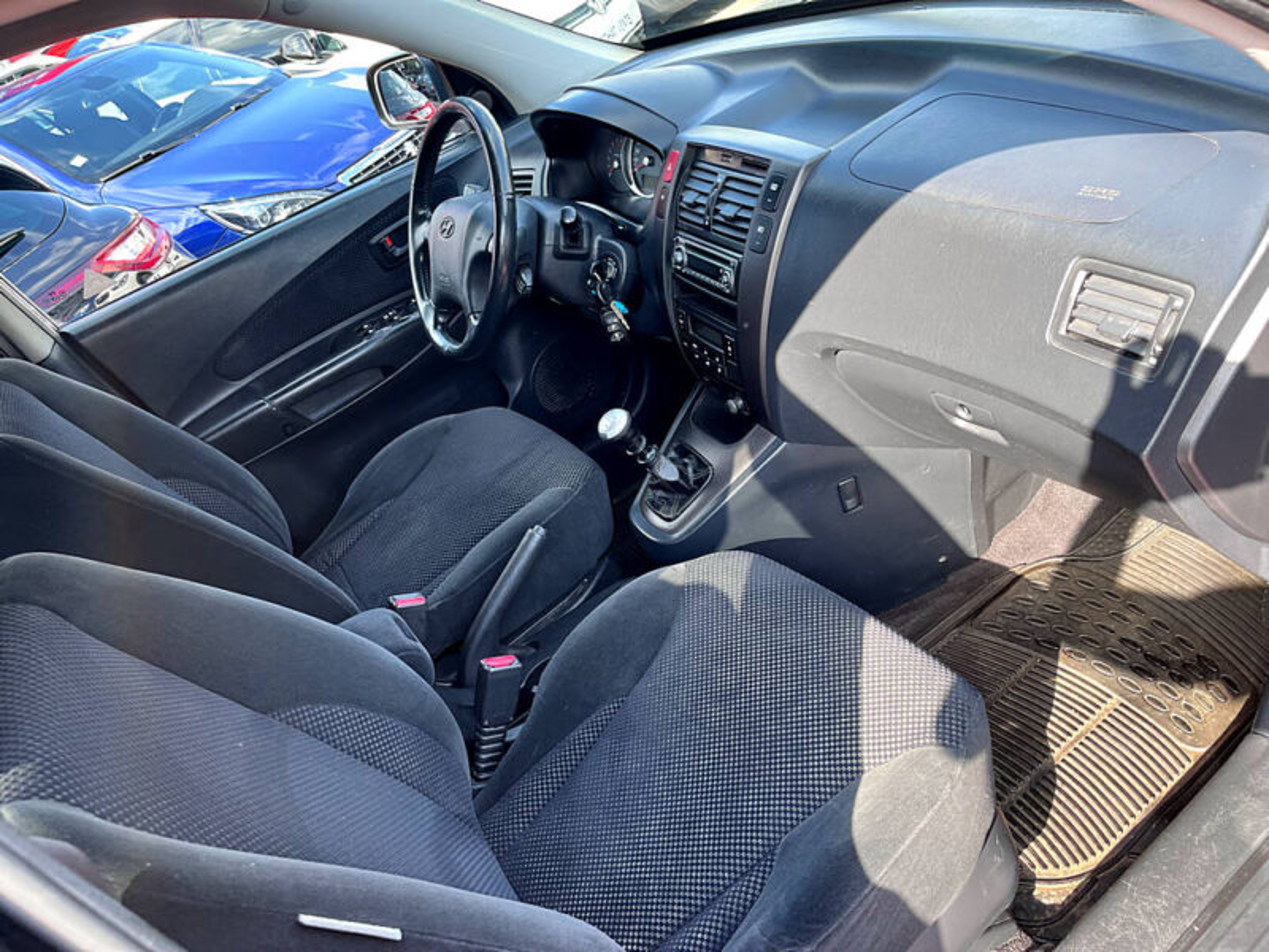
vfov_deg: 53.1
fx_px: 953
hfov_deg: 67.3
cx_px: 634
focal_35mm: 26
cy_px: 476
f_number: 1.6
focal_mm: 5.1
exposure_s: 1/163
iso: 40
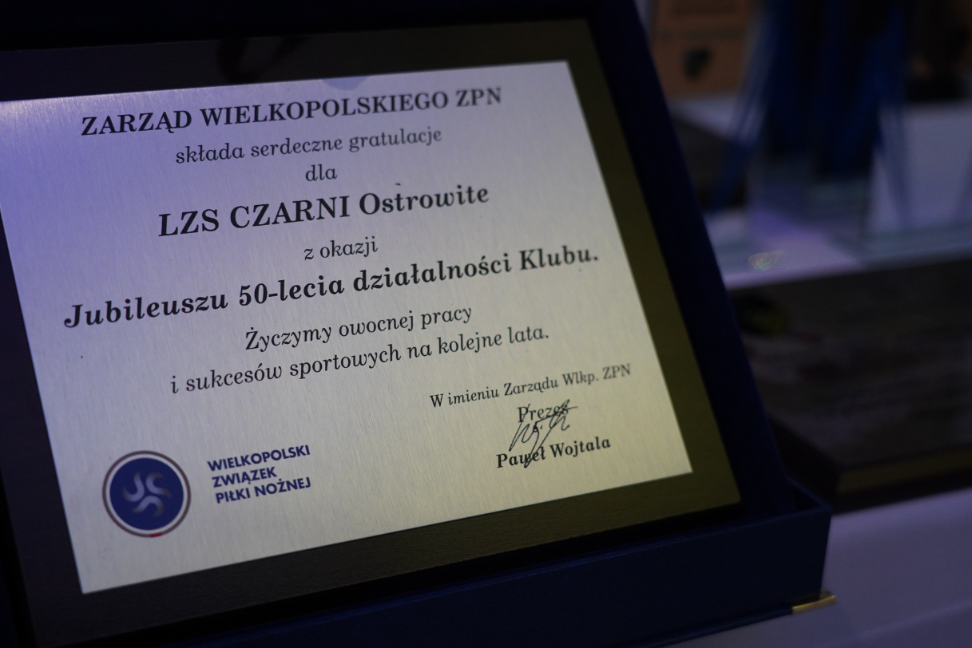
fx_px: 1701
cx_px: 493
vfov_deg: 21.6
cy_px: 310
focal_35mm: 63
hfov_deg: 31.9
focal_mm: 59
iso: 3200
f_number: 4
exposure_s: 1/160
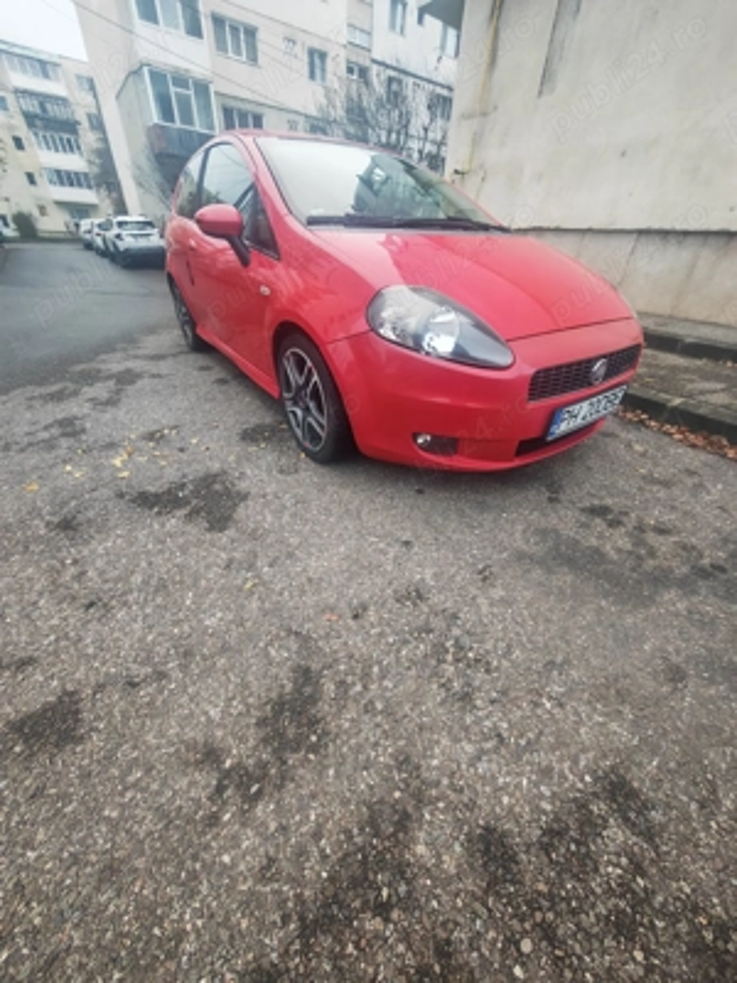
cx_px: 368
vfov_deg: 110.5
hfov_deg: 94.5
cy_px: 492
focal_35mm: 12
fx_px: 341
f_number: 2
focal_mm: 1.82
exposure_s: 1/33
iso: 250
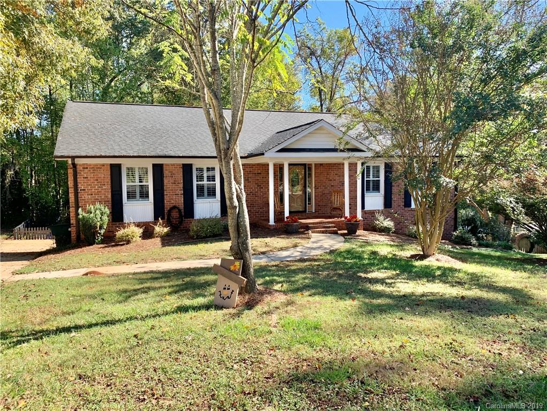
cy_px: 206
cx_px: 274
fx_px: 411
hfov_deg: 67.3
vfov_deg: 53.1
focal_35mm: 26
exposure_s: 1/474
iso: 25
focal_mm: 4.25
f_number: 1.8
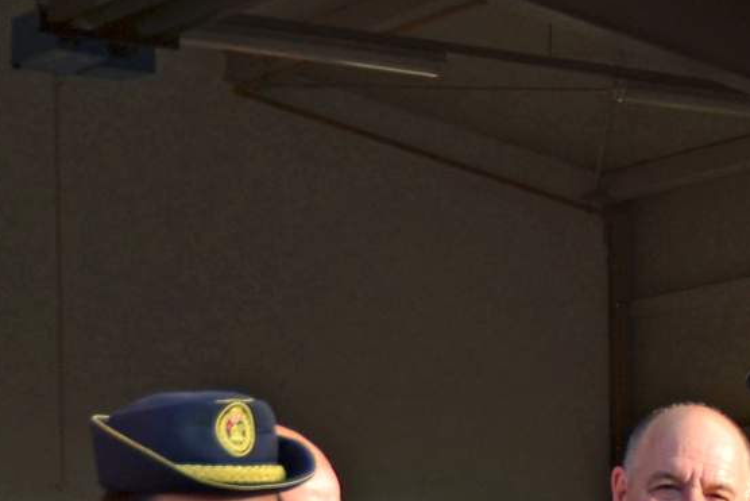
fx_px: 3084
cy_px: 1004
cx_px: 1029
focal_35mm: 148
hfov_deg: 13.3
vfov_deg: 8.8
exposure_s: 1/1000
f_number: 3.2
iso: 100
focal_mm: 22
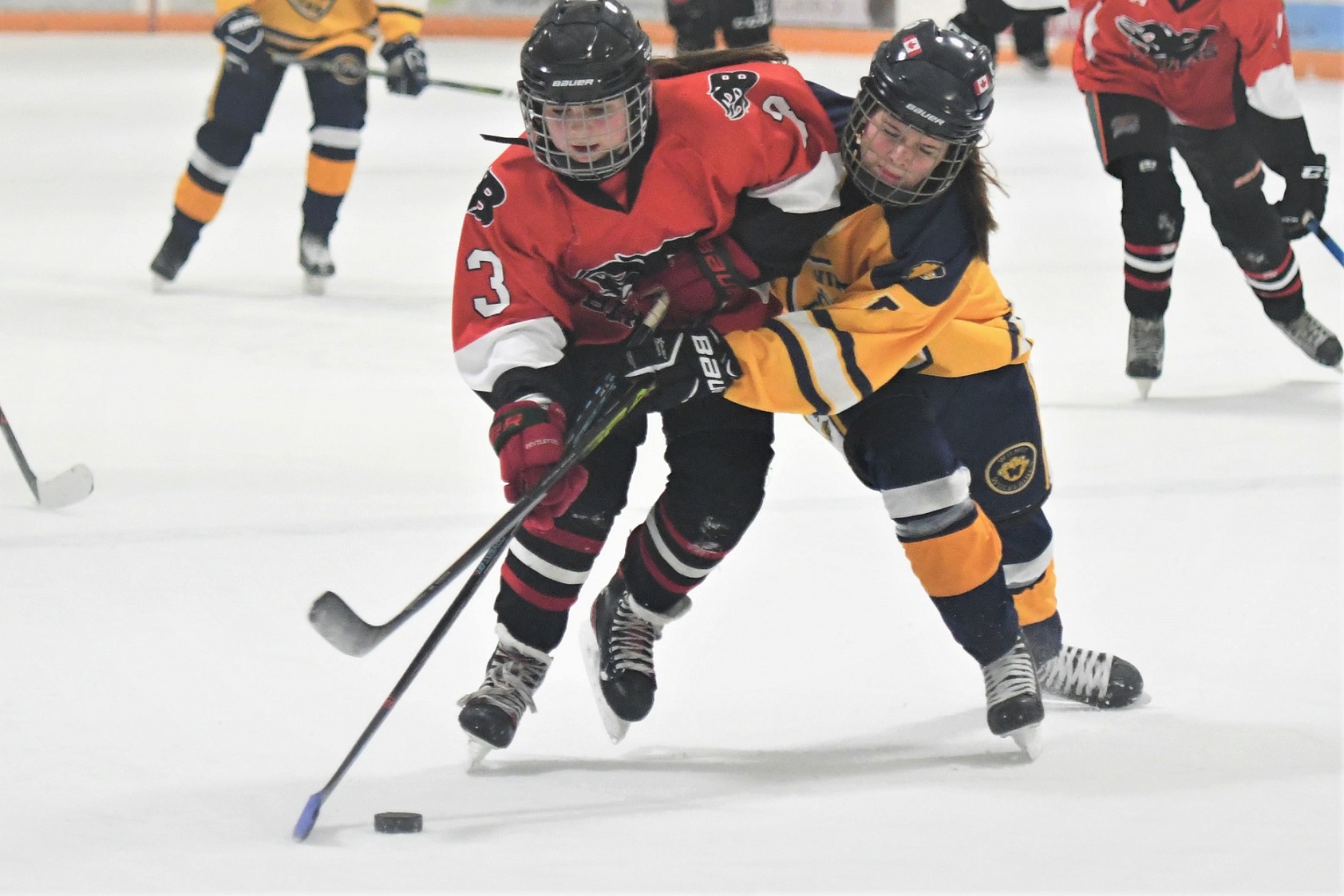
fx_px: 5320
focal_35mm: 142
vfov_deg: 9.6
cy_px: 448
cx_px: 672
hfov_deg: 14.4
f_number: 2.8
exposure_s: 1/1000
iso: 4000
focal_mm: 95
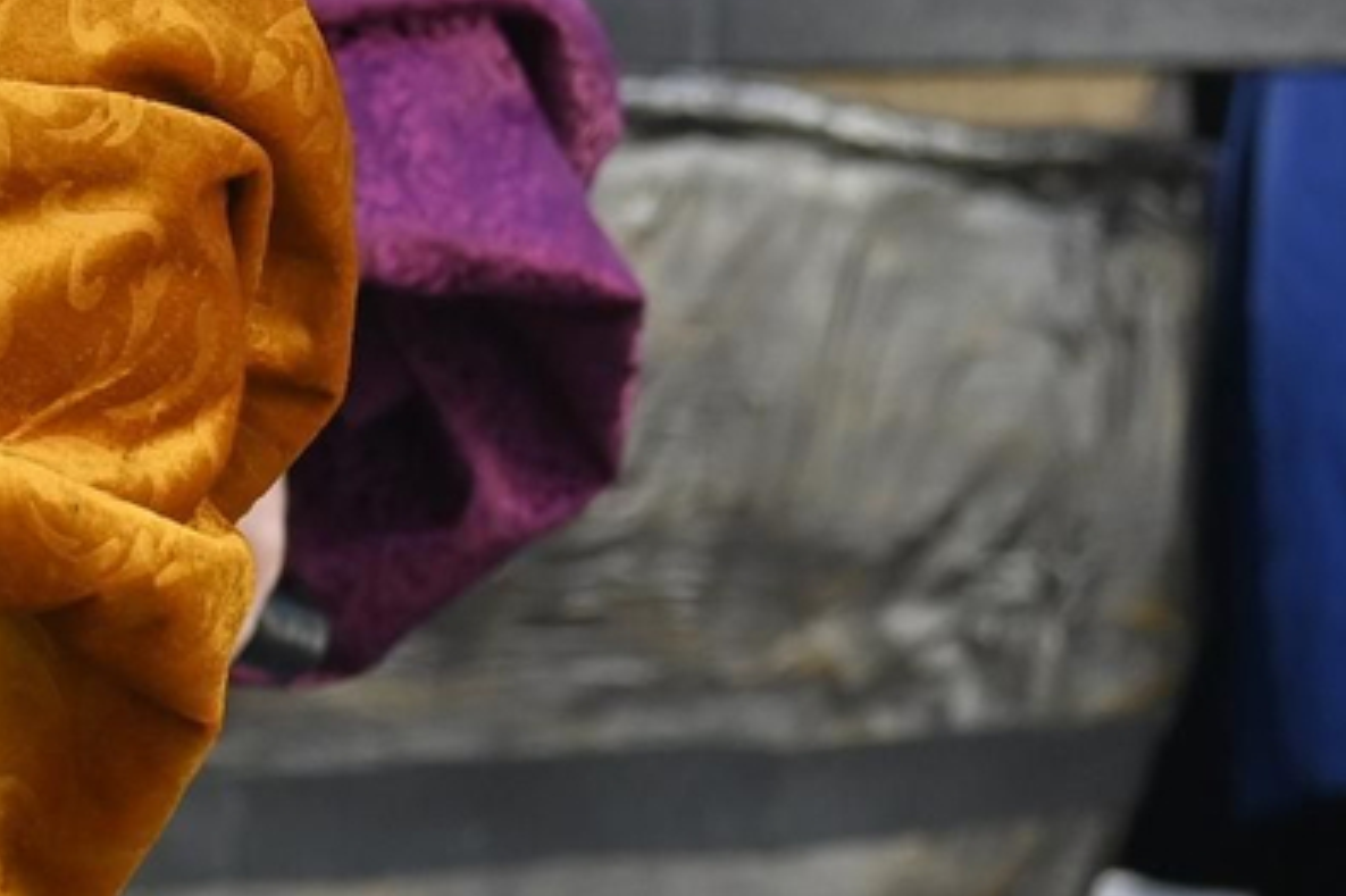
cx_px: -1172
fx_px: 18836
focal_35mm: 504
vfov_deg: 2.7
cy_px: -773
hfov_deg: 4.1
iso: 400
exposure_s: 1/500
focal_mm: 83
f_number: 5.6
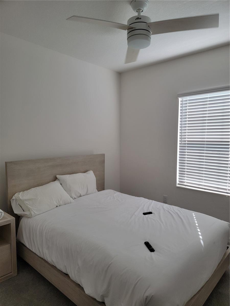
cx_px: 115
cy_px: 153
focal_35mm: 24
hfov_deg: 56.8
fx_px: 213
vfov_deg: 71.6
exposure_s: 1/120
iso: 80
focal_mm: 6.7
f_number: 1.8
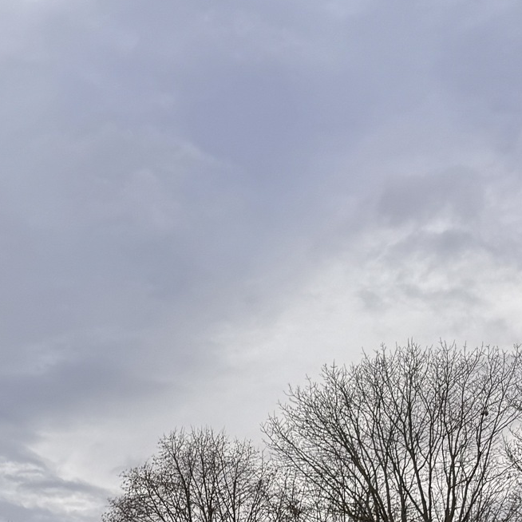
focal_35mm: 83
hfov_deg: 17.0
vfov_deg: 19.3
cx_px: -433
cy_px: 678
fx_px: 1416
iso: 80
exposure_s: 1/842
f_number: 1.78
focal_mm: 6.76
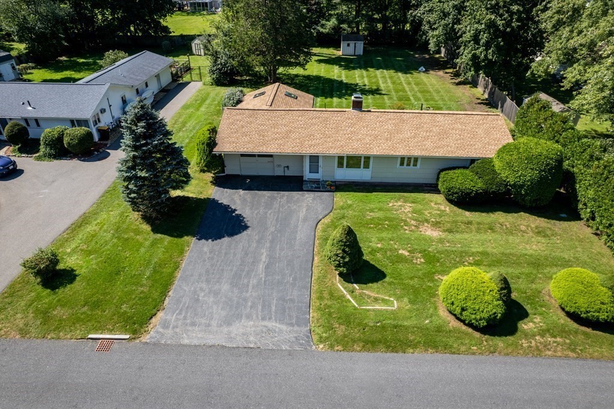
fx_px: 375
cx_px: 307
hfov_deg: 78.6
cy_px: 204
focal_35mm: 22
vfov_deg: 57.2
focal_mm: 8.38
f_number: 2.8
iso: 100
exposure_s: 1/200
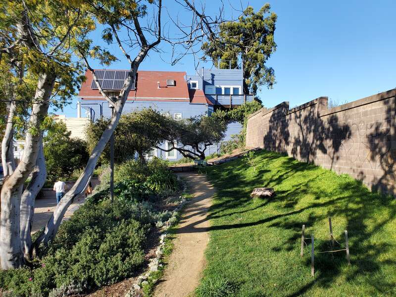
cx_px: 198
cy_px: 148
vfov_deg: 53.1
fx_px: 297
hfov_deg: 67.3
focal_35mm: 26
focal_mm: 4.3
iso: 50
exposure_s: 1/820
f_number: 2.4
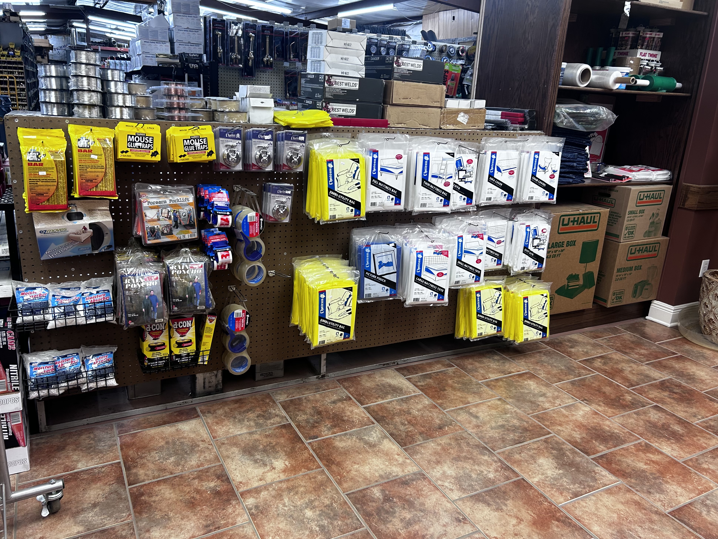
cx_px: 355
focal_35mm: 27
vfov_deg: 51.4
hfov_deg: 65.3
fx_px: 560
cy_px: 267
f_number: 1.5
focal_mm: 5.7
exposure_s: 1/120
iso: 100
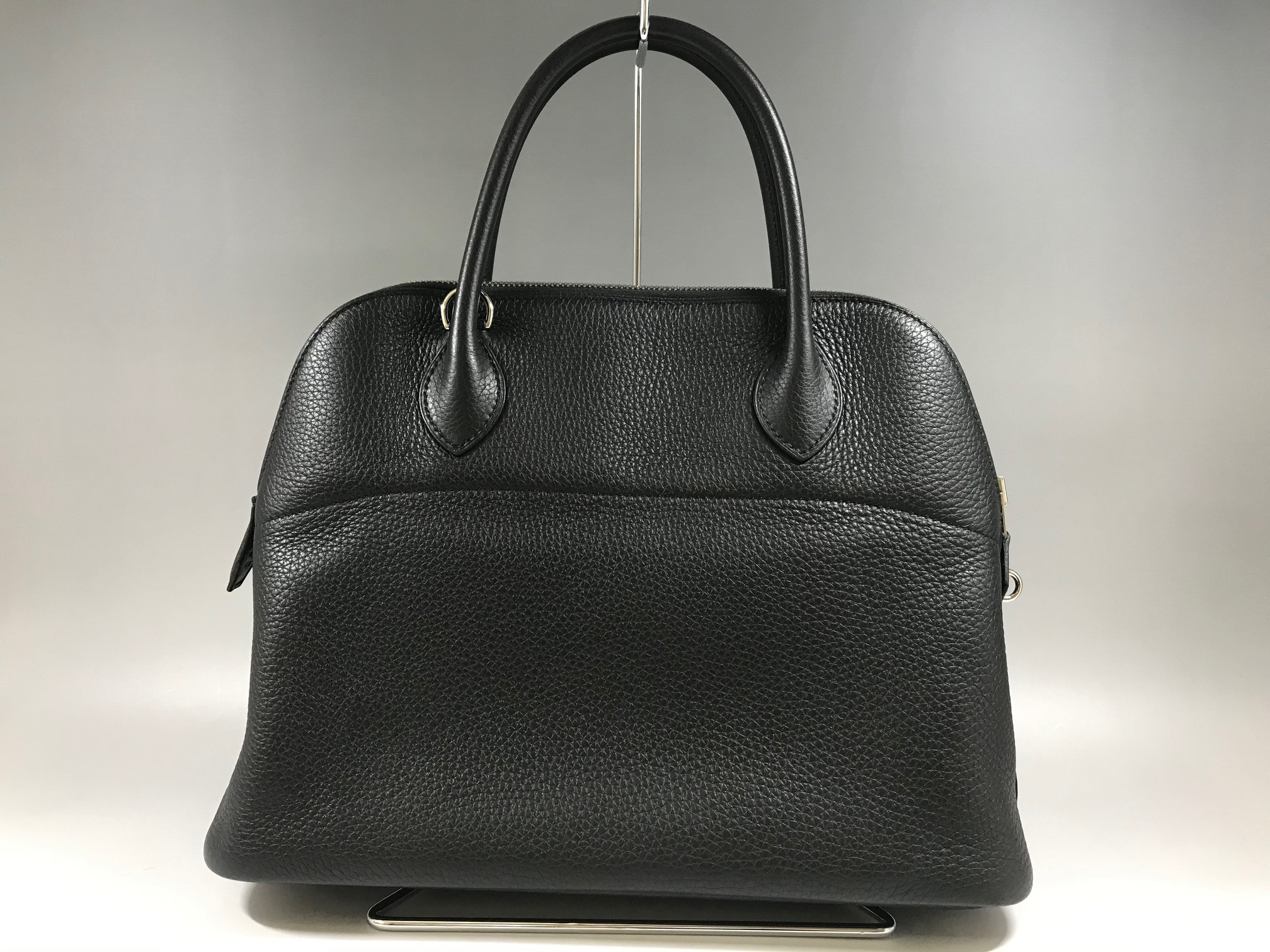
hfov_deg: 63.4
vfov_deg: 49.7
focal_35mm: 28
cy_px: 476
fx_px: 1027
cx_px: 635
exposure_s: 1/30
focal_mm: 3.99
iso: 25
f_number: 1.8
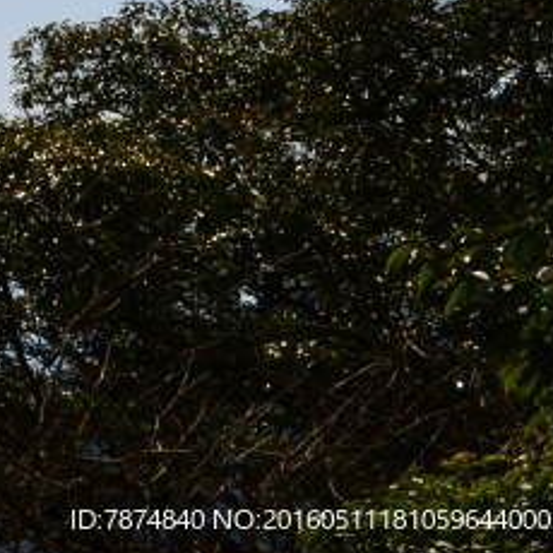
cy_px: -254
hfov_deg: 10.0
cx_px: -630
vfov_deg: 10.6
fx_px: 2874
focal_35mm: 159
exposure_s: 1/500
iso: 360
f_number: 11
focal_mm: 28
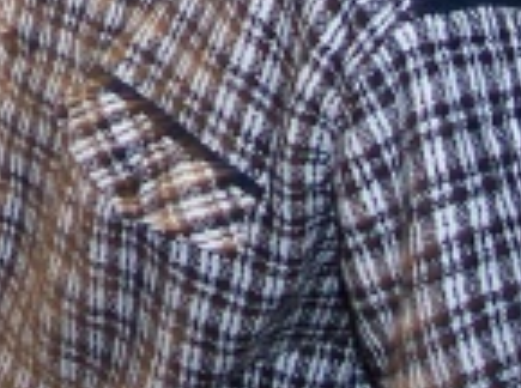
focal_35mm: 168
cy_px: -383
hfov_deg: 11.4
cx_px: -198
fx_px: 2522
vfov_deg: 8.4
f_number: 2.8
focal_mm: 8
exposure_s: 1/30
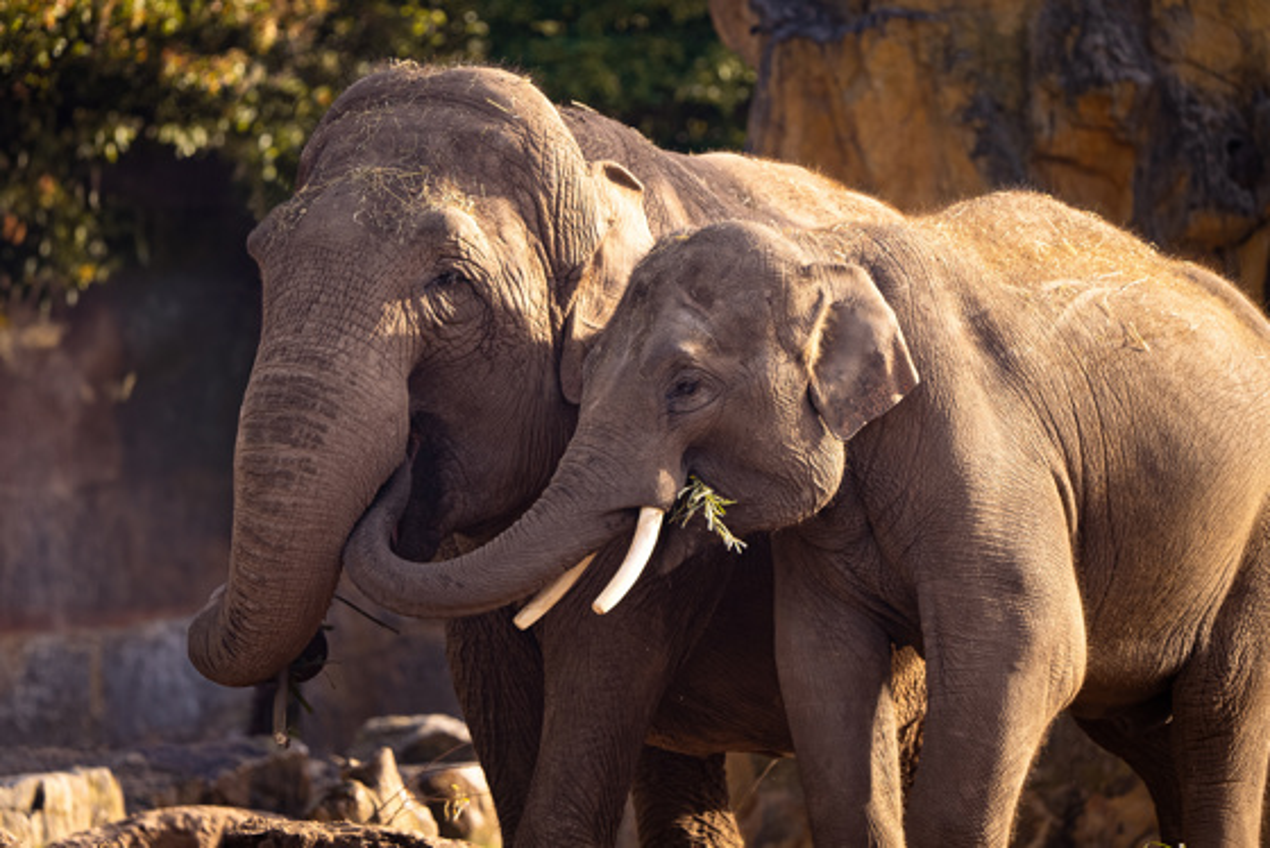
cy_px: 424
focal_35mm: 407
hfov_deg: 5.1
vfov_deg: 3.4
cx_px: 635
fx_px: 14365
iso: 320
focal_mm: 407
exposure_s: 1/400
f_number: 6.3
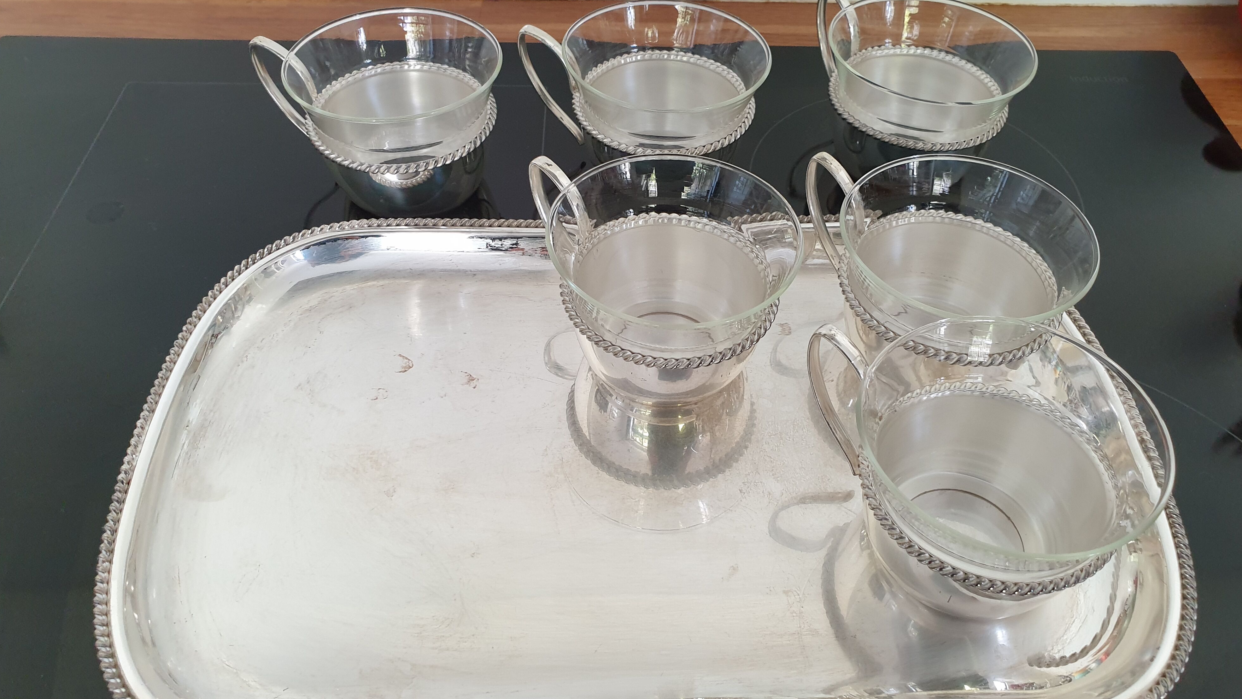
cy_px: 379
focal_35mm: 29
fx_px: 955
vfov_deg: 40.1
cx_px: 627
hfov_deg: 66.1
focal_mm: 4.3
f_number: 2.4
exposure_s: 1/50
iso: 200
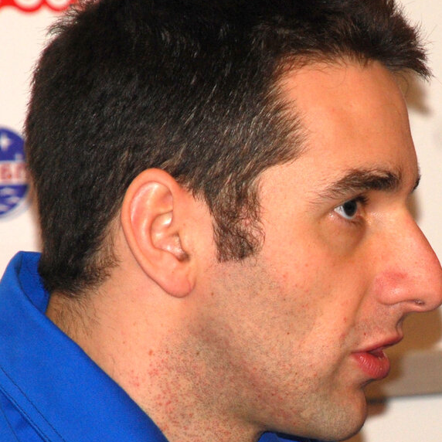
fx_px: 8356
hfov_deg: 3.0
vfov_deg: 3.0
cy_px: 343
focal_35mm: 578
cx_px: 371
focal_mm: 135
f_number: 5.6
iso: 360
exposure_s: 1/60
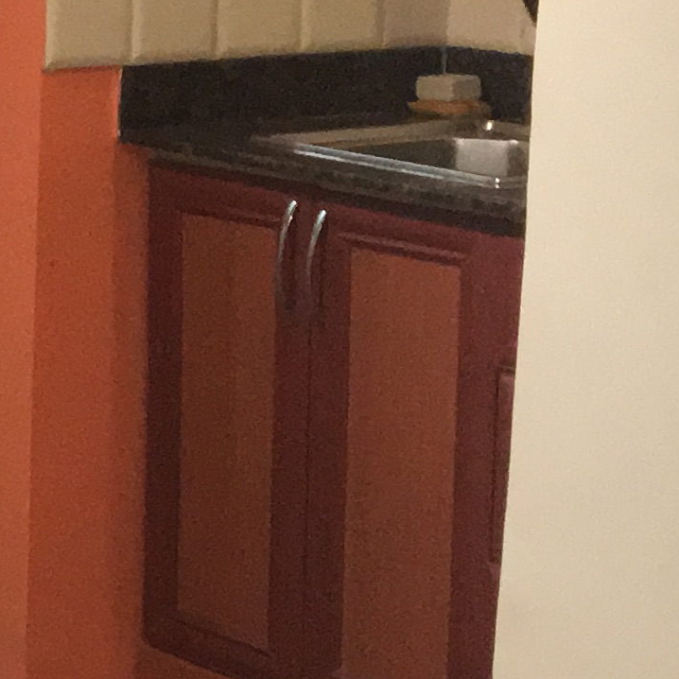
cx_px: -920
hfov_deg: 10.5
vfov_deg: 12.1
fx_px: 3196
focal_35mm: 144
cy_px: 223
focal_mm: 4.15
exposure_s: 1/17
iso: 200
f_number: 2.2
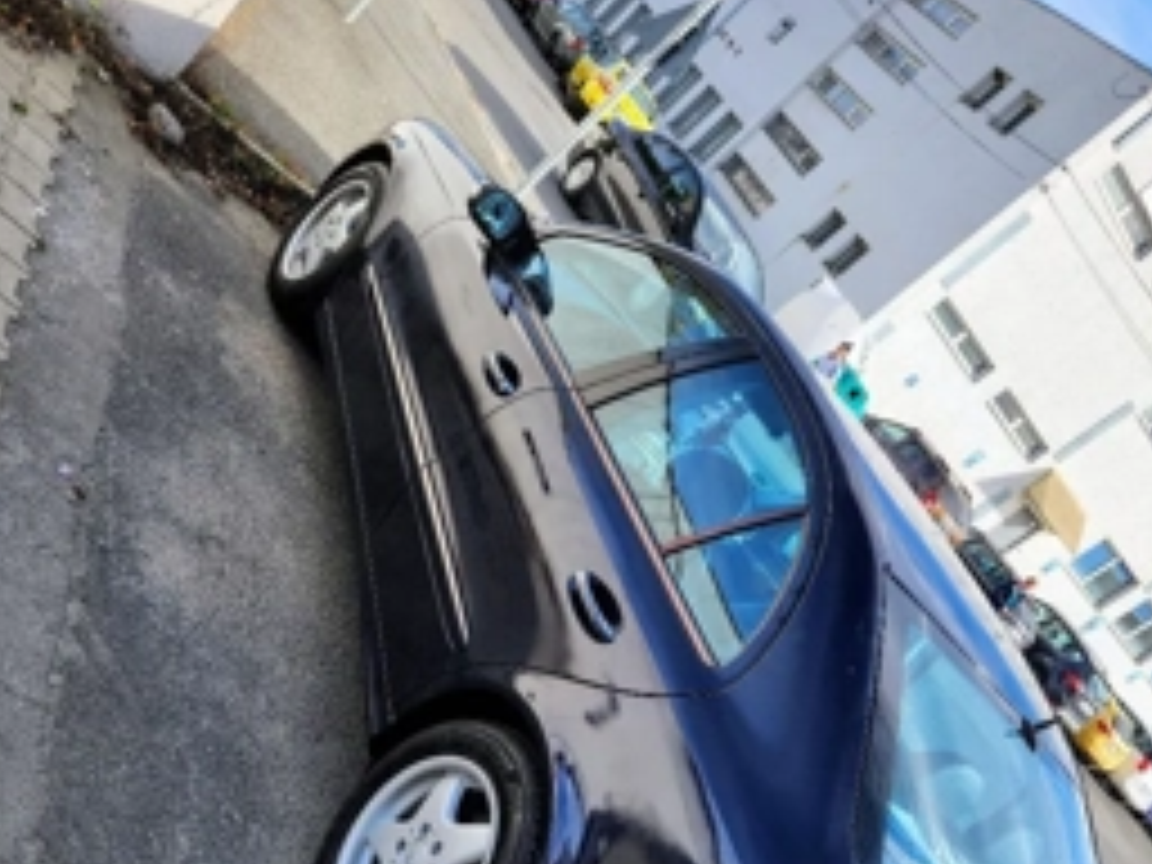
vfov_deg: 37.9
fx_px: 1198
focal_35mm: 36
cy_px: 716
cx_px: 531
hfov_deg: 51.3
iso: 20
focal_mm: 5.4
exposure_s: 1/769
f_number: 1.8
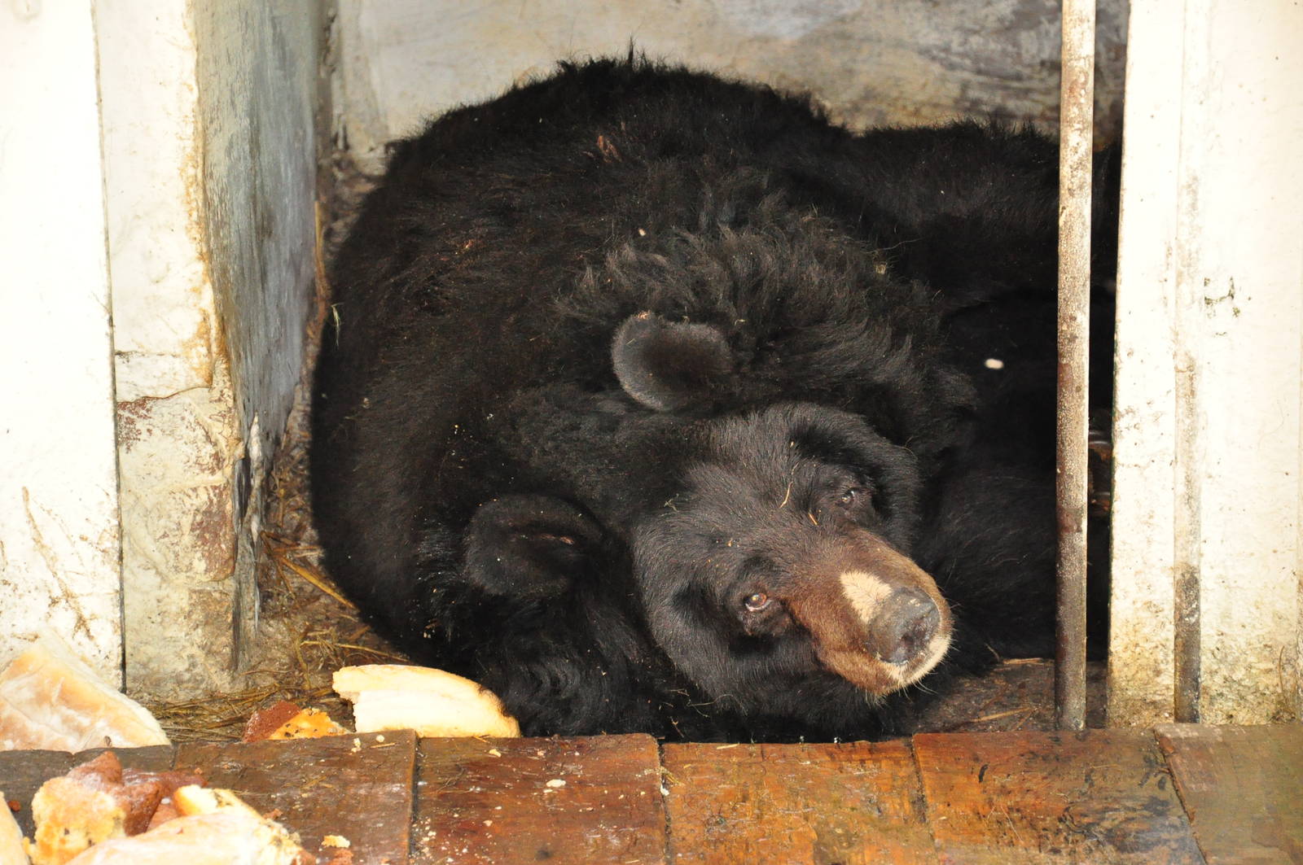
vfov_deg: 10.7
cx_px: 652
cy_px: 432
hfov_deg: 16.1
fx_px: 4610
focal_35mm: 128
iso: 2500
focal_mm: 85
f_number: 5.6
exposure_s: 1/60
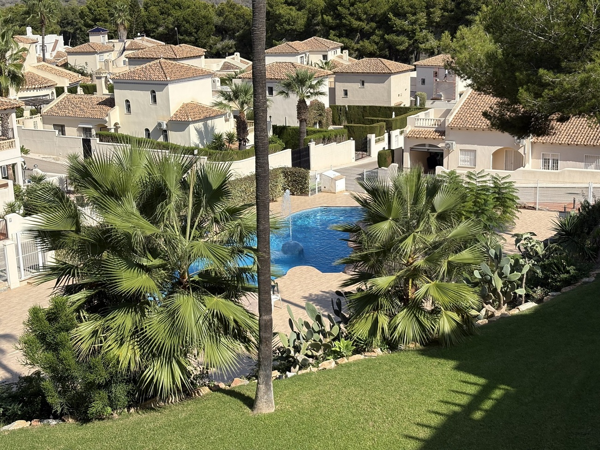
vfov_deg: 28.0
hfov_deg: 36.8
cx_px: 300
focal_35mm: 52
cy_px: 225
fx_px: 901
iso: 40
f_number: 1.6
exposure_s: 1/4065
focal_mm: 5.96
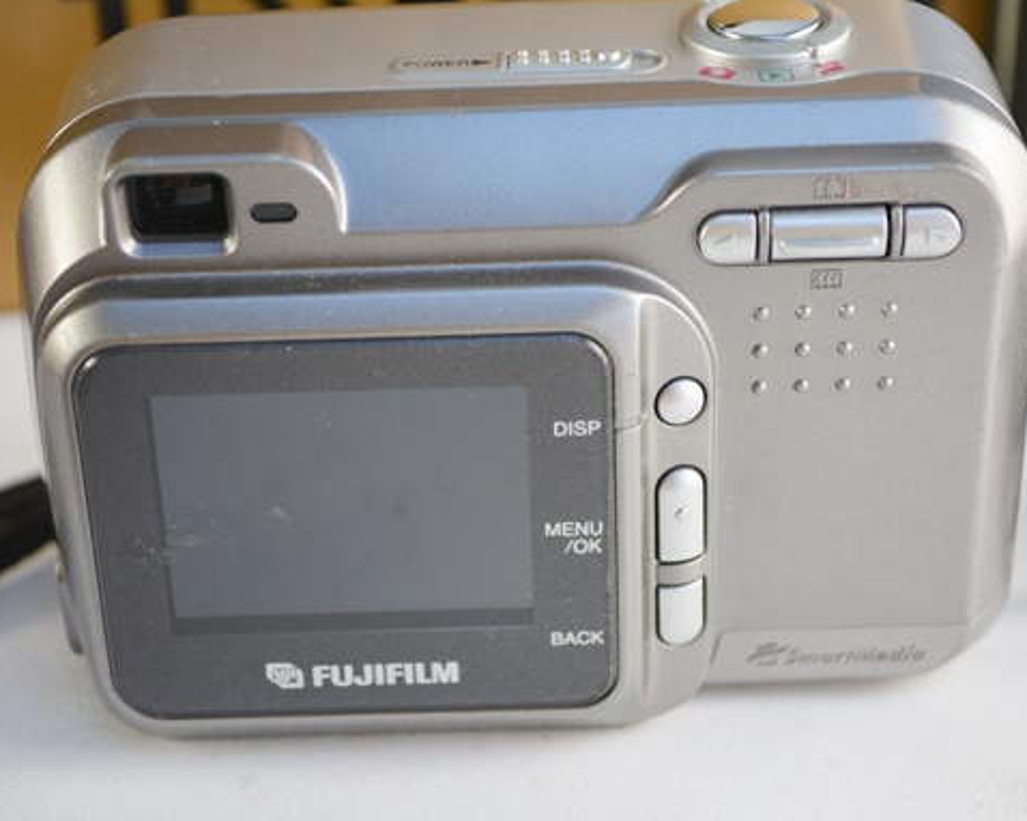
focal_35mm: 80
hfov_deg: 24.0
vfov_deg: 19.3
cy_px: 428
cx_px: 511
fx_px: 2418
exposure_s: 1/80
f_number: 5.3
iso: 400
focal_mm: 45
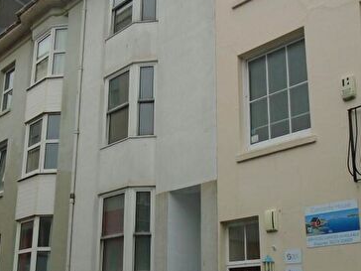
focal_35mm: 50
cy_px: 165
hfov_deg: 38.1
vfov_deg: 29.0
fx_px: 521
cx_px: 154
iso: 100
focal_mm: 4.6
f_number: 3.2
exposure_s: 1/125
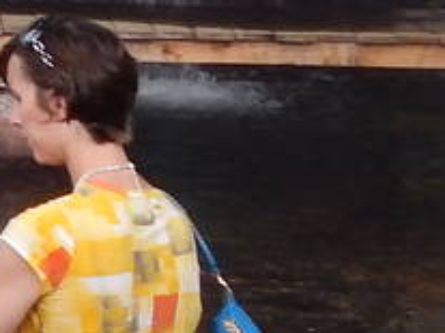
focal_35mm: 178
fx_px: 2287
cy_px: -464
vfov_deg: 7.7
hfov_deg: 9.0
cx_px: -884
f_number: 3
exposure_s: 1/160
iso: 125
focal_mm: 4
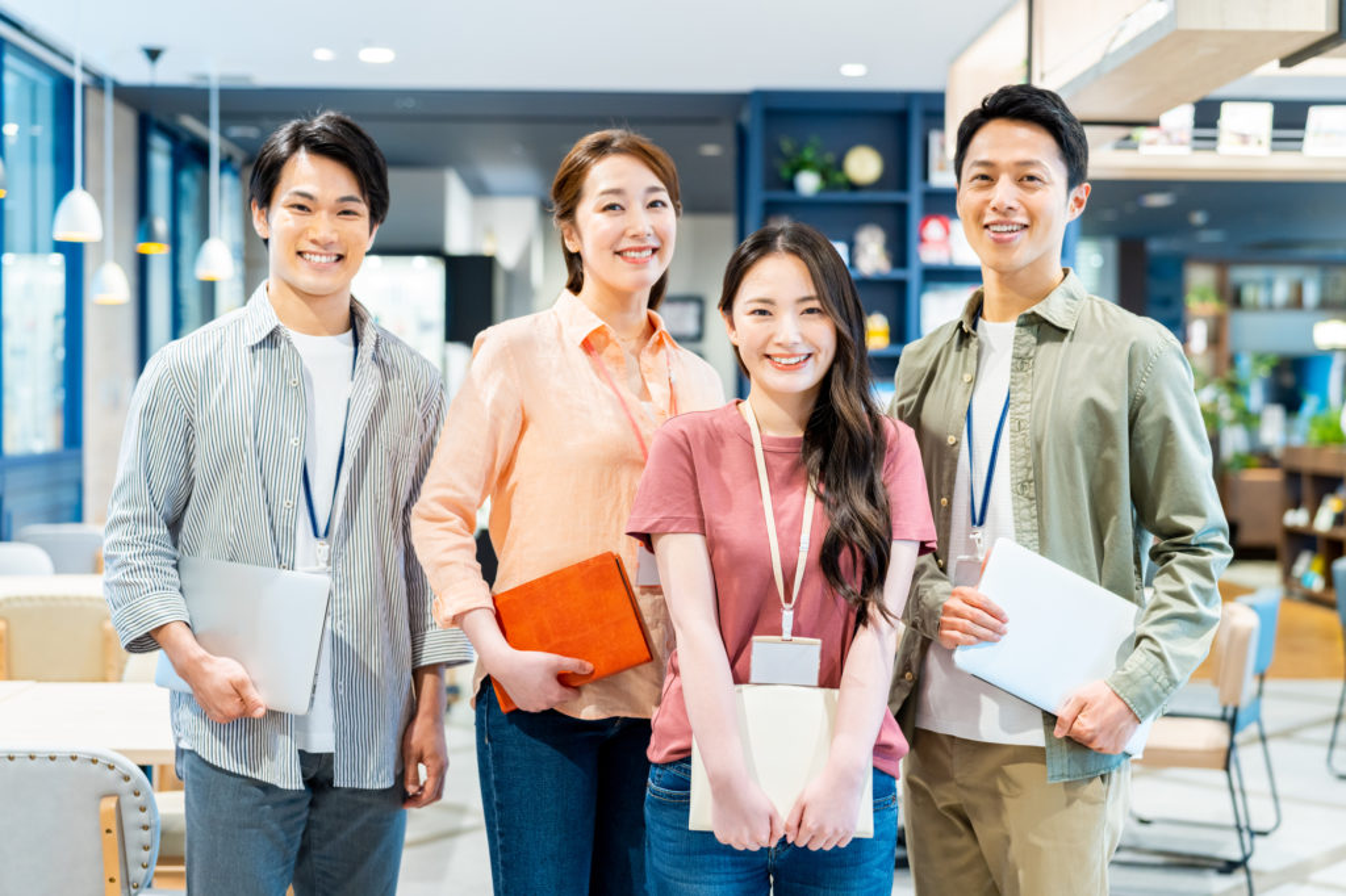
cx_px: 673
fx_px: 1869
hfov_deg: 39.6
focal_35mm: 50
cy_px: 448
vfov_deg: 27.0
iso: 500
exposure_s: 1/200
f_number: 2.2
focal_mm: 50
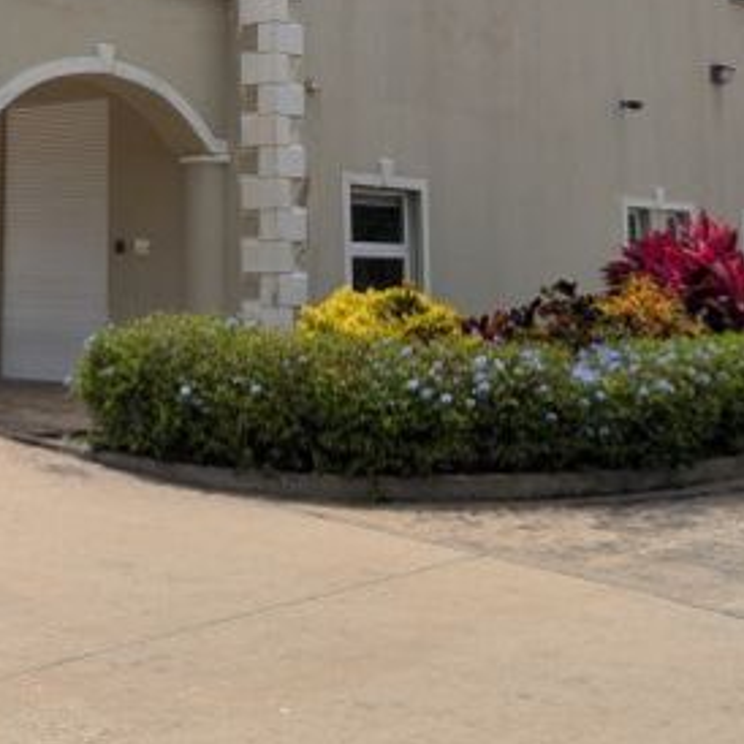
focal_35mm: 62
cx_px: 19
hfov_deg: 26.4
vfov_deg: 26.3
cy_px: 0
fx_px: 1508
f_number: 1.68
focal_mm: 6.9
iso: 20
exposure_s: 1/2646
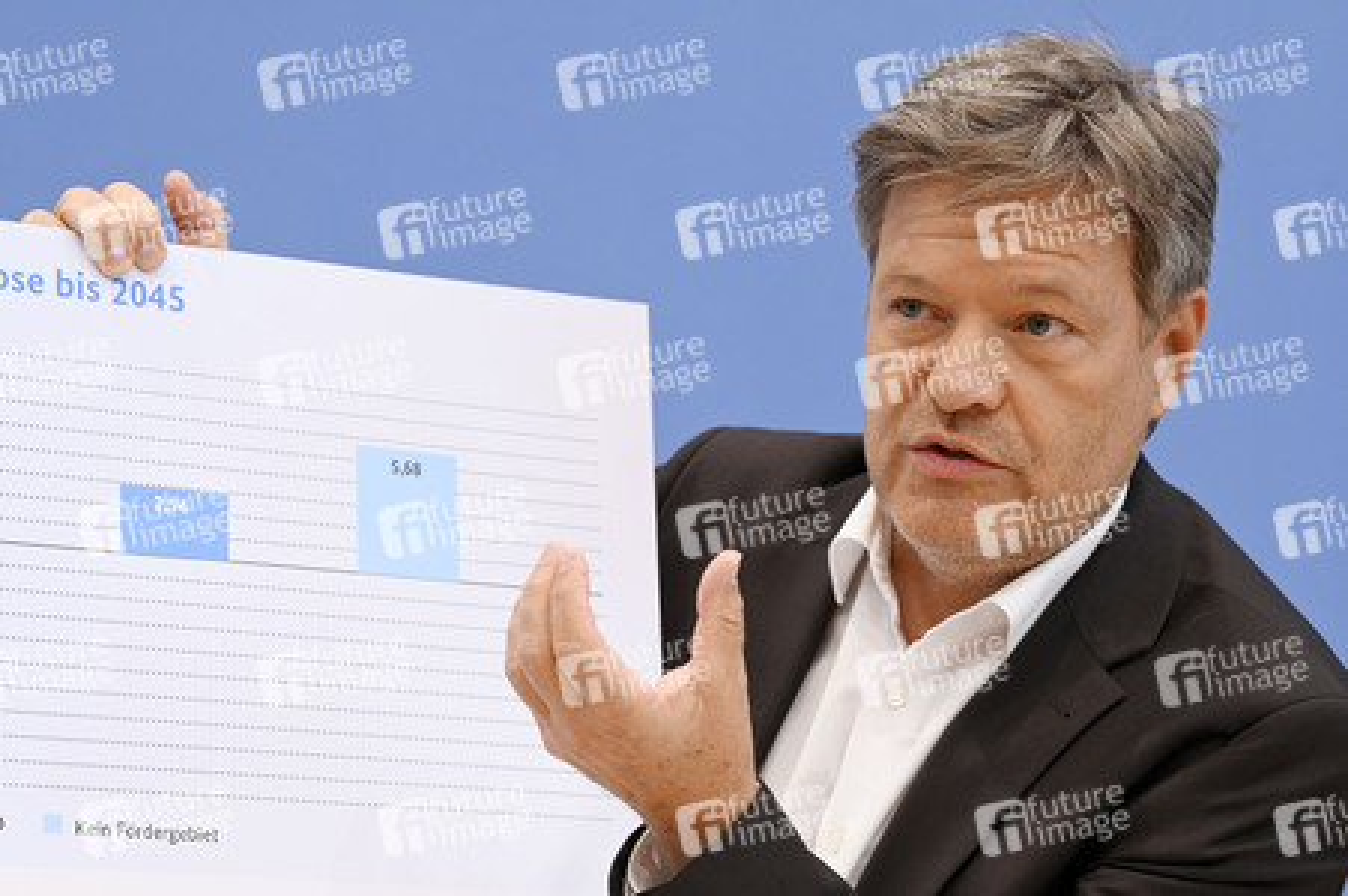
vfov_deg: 11.4
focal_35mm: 120
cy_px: 448
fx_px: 4490
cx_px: 674
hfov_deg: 17.1
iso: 3200
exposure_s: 1/500
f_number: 5.6
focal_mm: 120
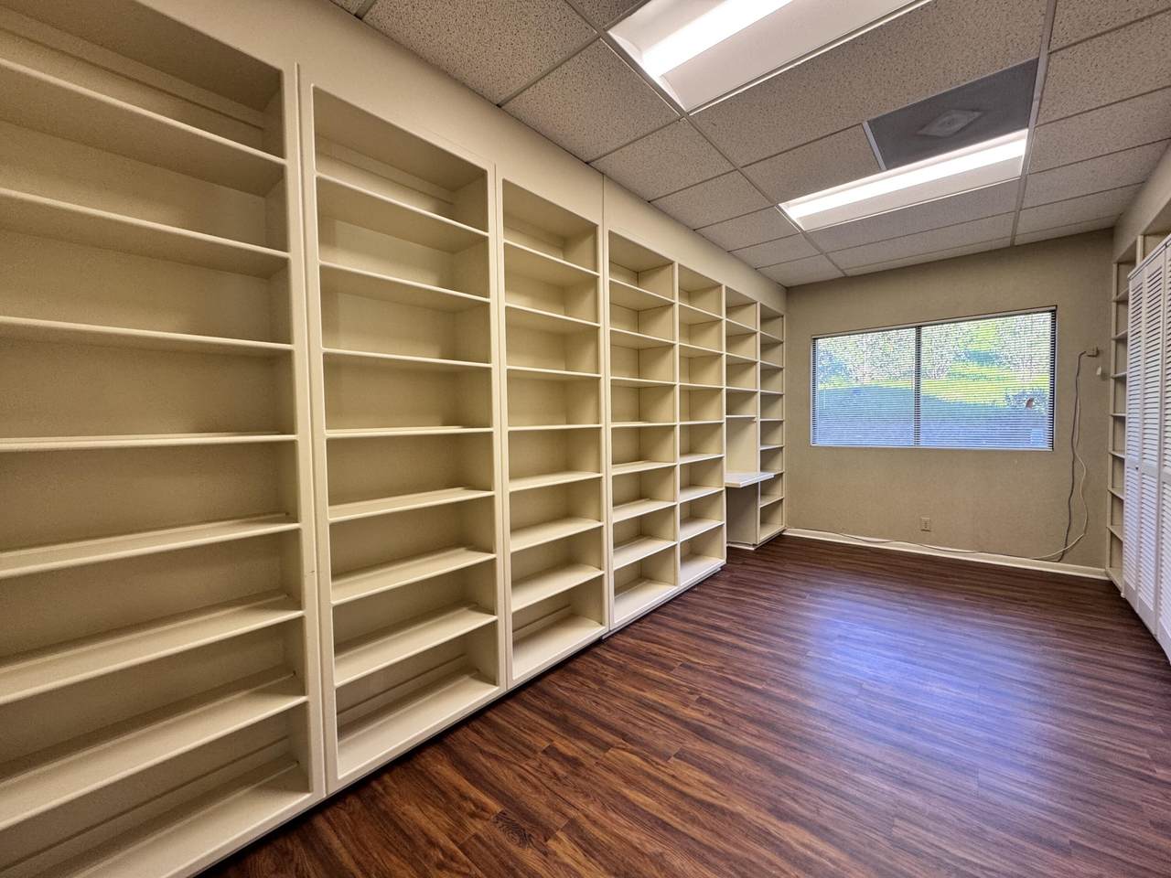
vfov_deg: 85.7
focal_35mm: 14
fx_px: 474
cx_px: 586
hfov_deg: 102.1
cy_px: 439
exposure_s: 1/99
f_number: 2.2
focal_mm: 2.22
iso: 160
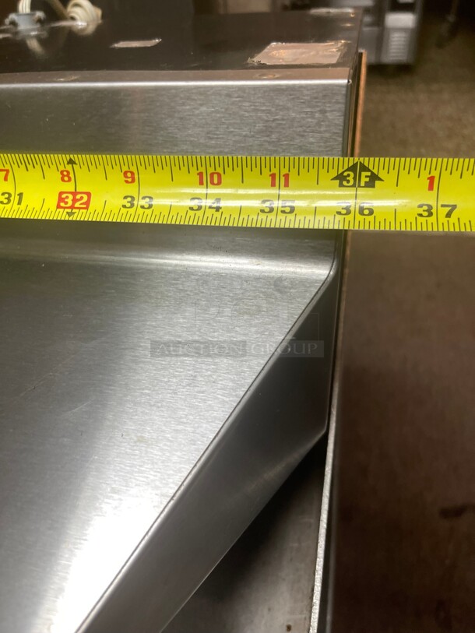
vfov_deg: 67.3
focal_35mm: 26
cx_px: 238
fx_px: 476
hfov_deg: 53.1
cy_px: 316
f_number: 1.6
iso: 125
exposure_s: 1/120
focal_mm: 5.1
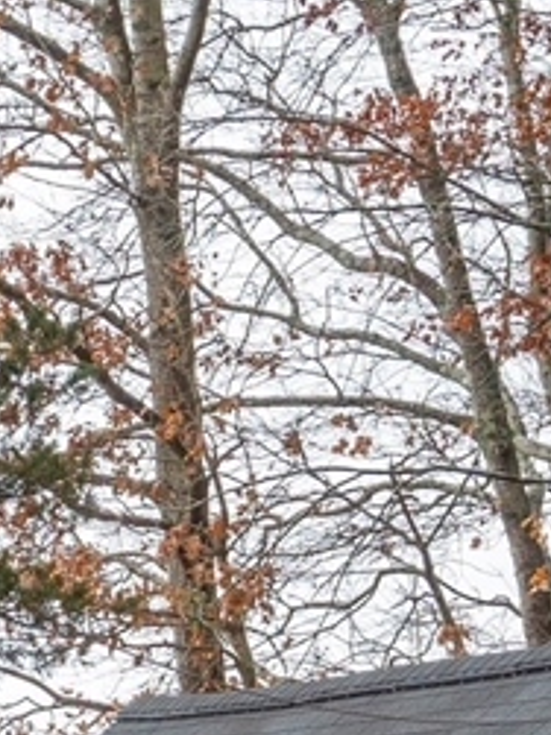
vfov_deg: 9.2
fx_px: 4503
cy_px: 991
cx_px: 270
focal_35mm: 212
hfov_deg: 7.0
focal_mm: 36
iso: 100
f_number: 9
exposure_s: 1/160
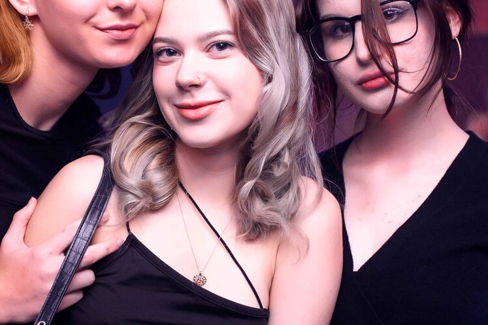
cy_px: 206
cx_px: 208
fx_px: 1219
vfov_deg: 15.2
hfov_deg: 22.6
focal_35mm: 90
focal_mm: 35
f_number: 2.2
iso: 400
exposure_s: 1/200
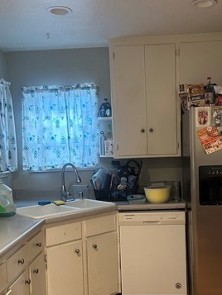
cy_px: 181
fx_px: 367
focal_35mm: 43
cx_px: 129
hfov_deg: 33.5
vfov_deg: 43.6
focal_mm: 6.86
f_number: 1.78
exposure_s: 1/60
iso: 400
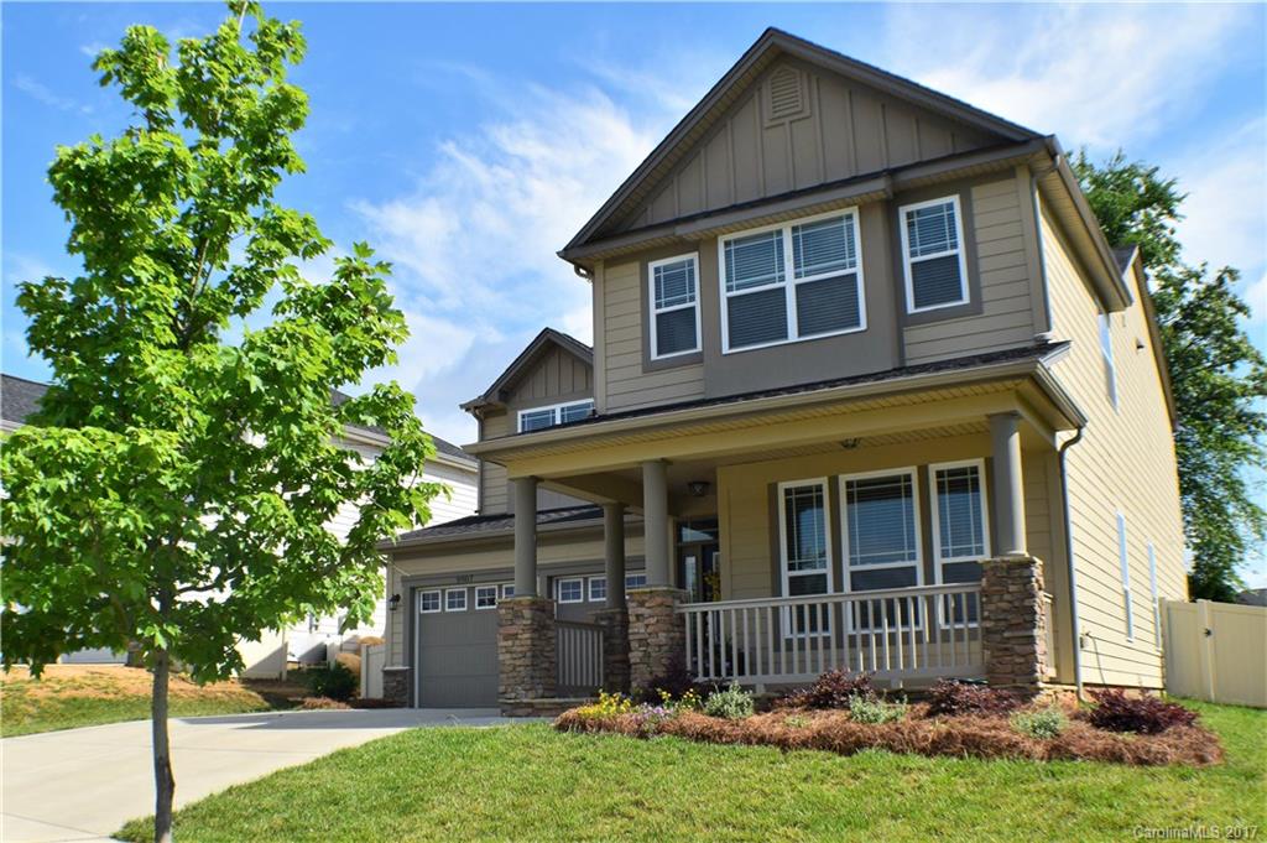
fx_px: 1319
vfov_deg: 35.4
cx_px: 634
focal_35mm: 38
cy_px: 422
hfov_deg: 51.3
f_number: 11
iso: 400
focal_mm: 25
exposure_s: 1/500
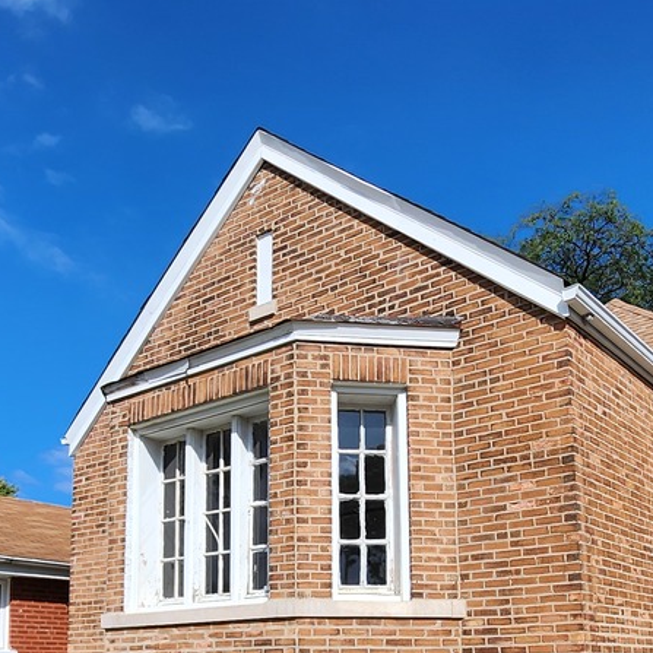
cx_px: 288
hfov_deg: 44.8
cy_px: 555
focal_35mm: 37
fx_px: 790
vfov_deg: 42.2
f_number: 2.2
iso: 50
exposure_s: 1/2635
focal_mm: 2.2
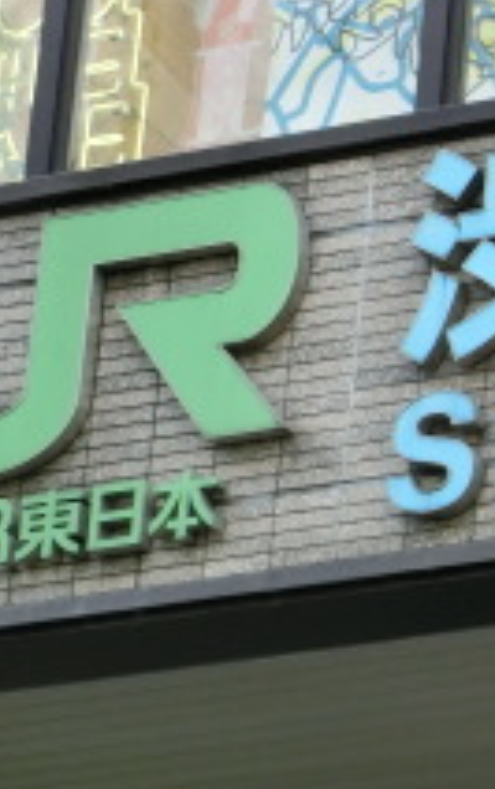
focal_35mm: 342
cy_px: 160
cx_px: 804
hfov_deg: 3.8
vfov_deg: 6.1
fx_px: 7362
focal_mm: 19.1
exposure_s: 1/125
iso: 125
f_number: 5.7
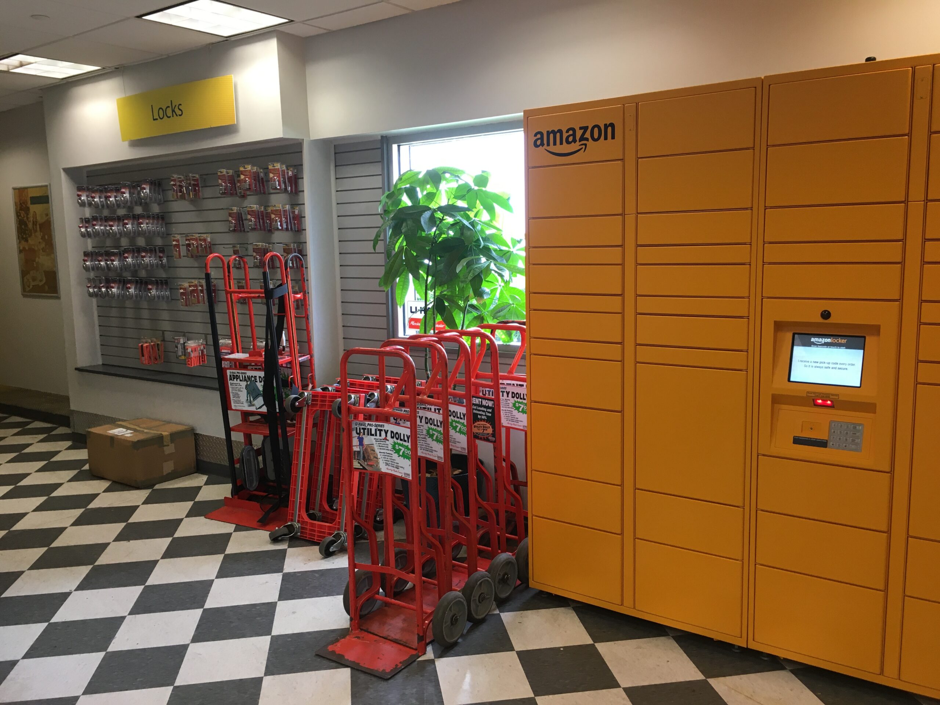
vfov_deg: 48.2
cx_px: 470
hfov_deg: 61.7
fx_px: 787
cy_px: 352
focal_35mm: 29
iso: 32
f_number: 2.2
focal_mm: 4.15
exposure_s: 1/30
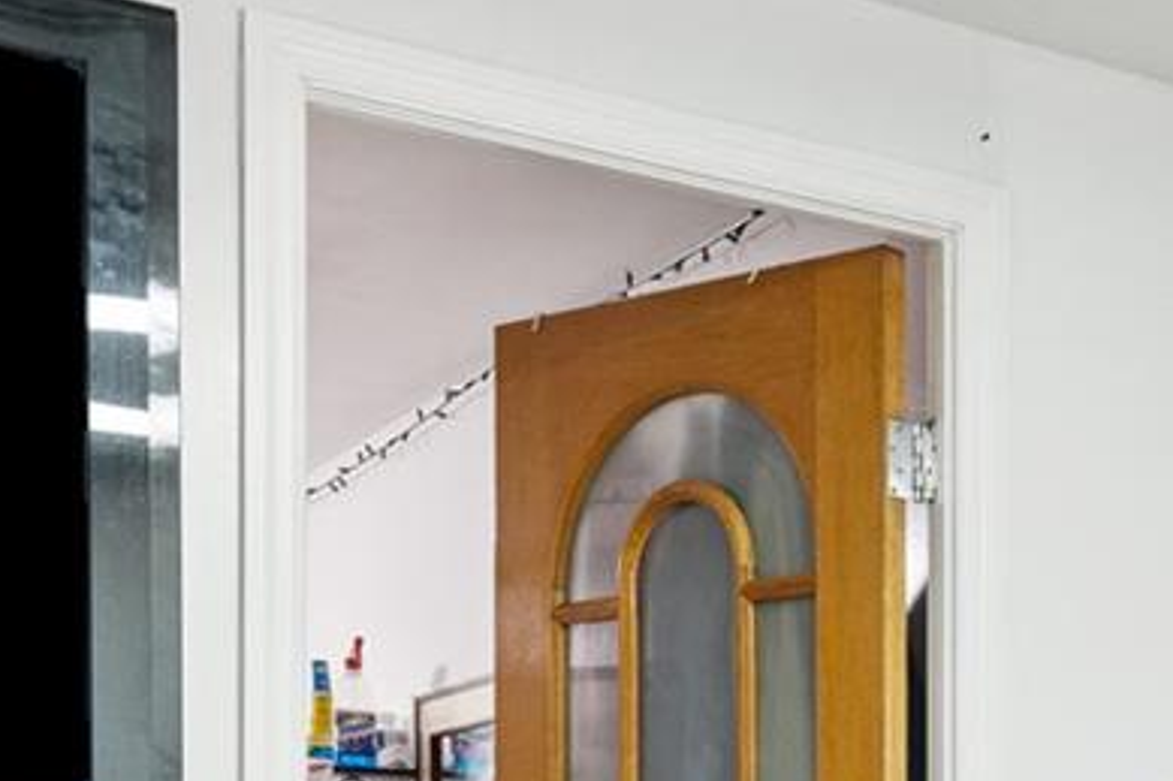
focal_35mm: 79
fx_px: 2573
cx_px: 1568
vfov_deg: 15.8
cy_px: 1187
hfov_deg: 22.6
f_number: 10
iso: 320
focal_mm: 15
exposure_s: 8
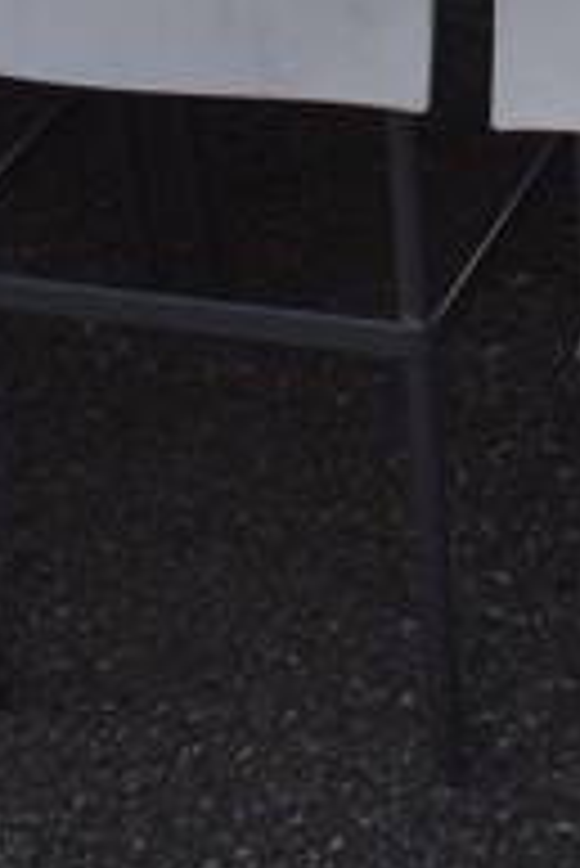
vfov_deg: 11.9
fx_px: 3763
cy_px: -798
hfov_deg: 8.6
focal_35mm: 156
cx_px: 881
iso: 200
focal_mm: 22
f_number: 6.3
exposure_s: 1/250
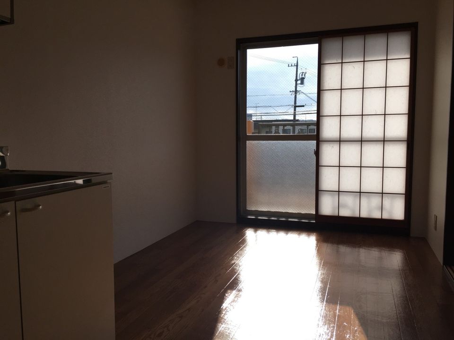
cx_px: 227
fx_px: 380
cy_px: 170
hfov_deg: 61.7
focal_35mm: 29
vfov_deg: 48.2
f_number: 2.2
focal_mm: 4.15
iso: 40
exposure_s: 1/1876
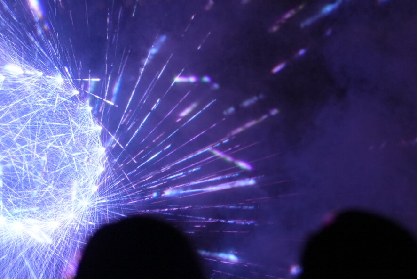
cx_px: 0
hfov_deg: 20.4
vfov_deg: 13.9
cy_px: 264
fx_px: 1124
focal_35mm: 97
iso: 1000
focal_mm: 42
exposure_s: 1/80
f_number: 2.2
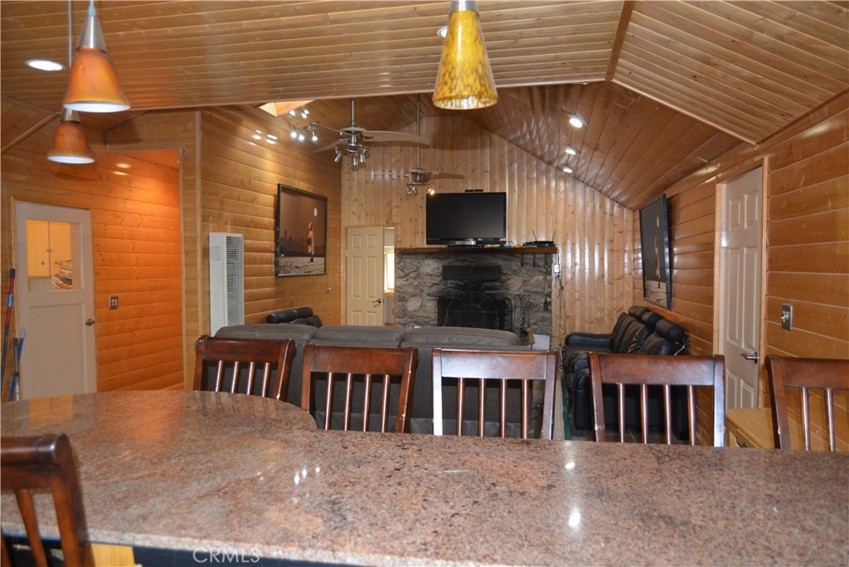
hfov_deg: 67.4
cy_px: 284
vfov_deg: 47.9
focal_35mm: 27
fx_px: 637
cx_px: 424
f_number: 3.5
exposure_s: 1/60
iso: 900
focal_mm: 18
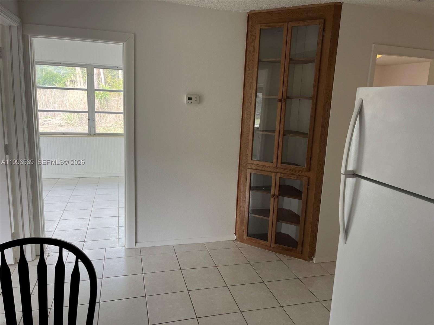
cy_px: 162
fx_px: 326
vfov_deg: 53.1
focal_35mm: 26
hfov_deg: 67.3
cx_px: 217
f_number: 1.6
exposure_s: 1/120
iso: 64
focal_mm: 5.1
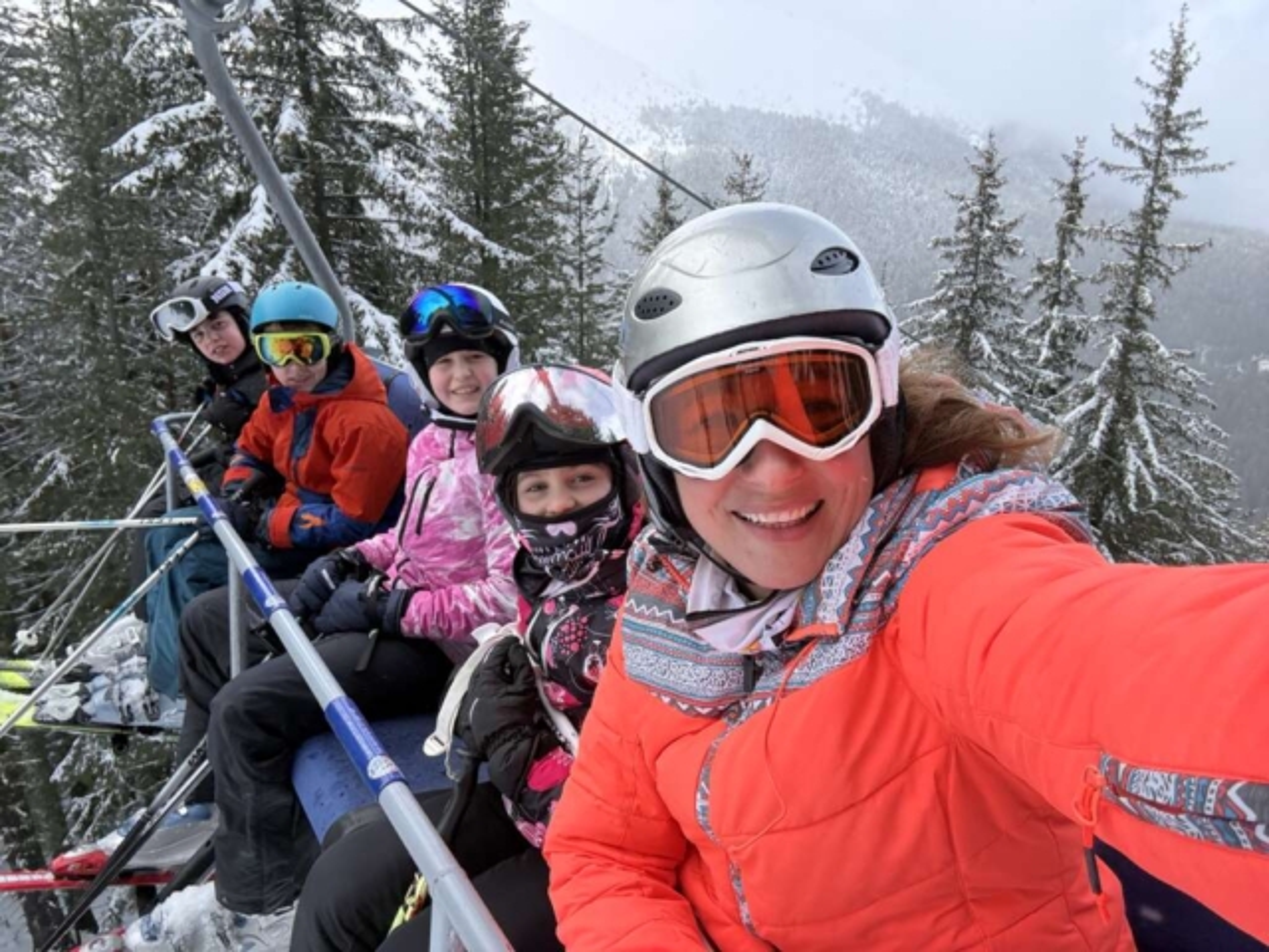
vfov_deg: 58.9
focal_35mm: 23
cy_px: 476
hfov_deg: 73.9
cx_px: 634
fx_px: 843
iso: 40
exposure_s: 1/368
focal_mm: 2.69
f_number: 1.9
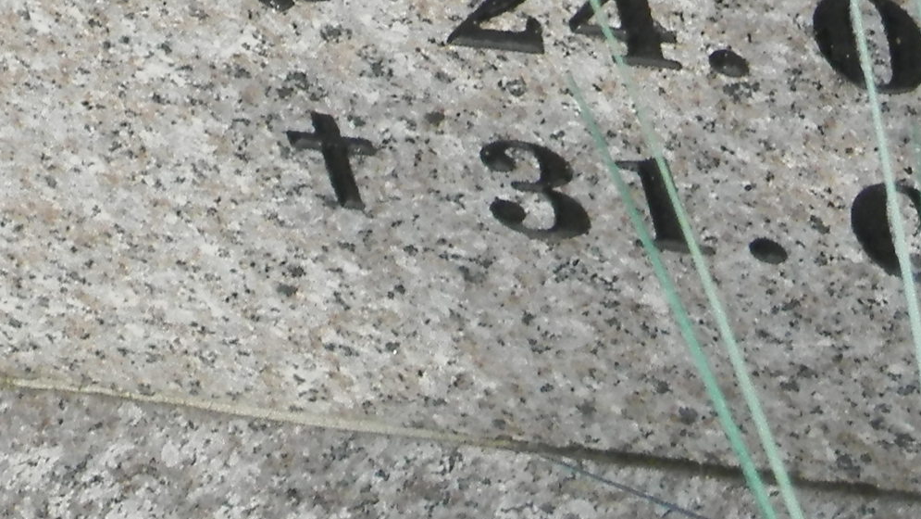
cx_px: 652
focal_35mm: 232
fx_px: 5666
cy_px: -772
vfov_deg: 5.1
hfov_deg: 9.3
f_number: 3.6
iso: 80
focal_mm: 8.2
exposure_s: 1/500
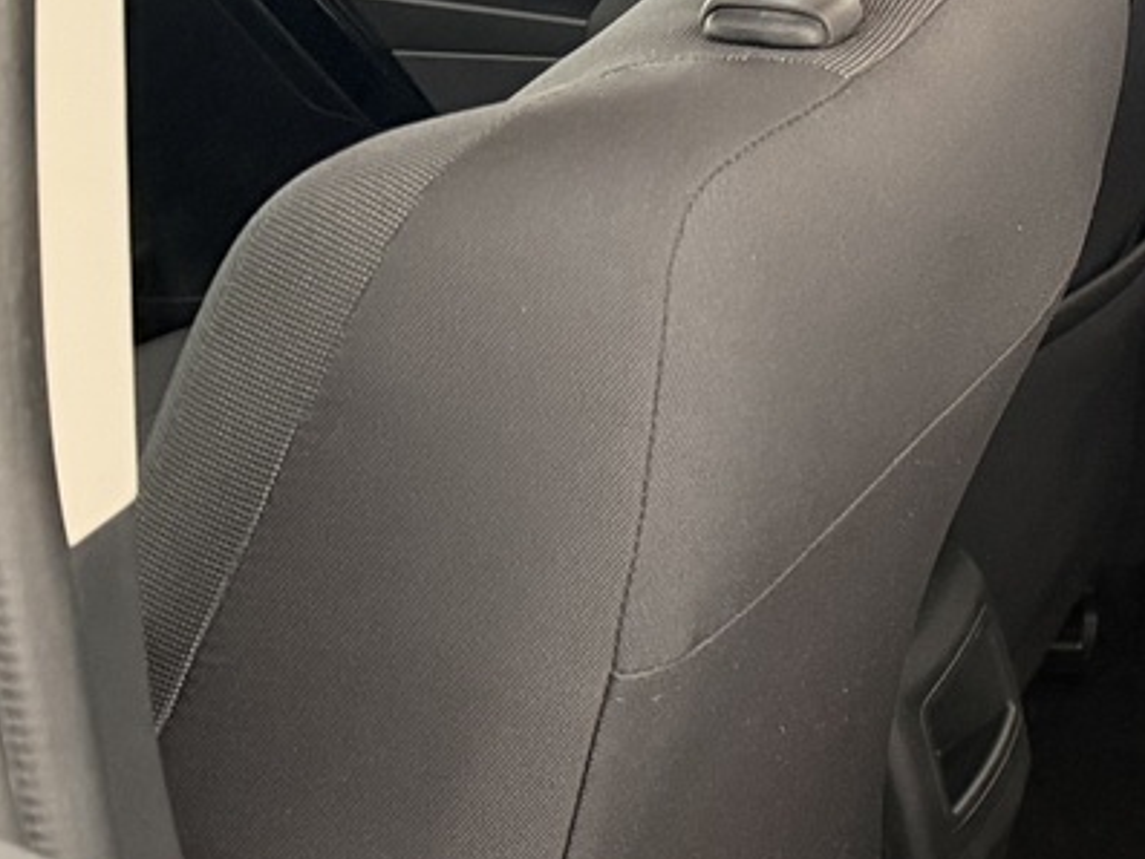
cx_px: 1932
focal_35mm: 87
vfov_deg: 16.9
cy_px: 614
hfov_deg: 18.6
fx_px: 2879
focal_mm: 6.76
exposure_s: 1/33
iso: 800
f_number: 1.78
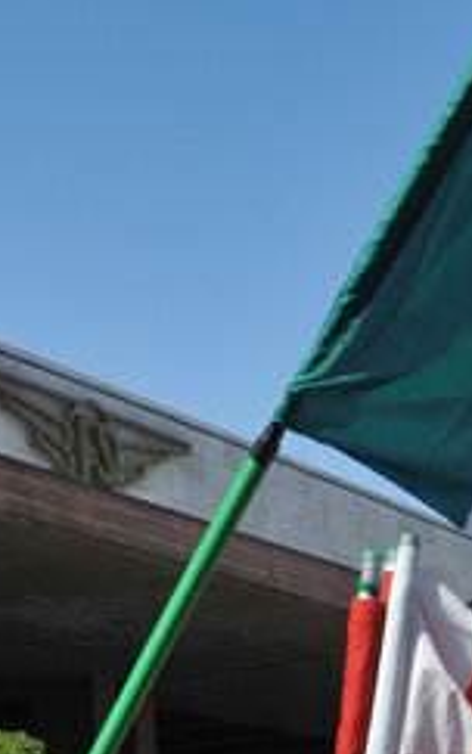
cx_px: 40
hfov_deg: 11.9
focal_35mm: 109
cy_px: 844
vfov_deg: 18.3
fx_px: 2242
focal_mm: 24
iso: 500
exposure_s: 1/640
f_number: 13
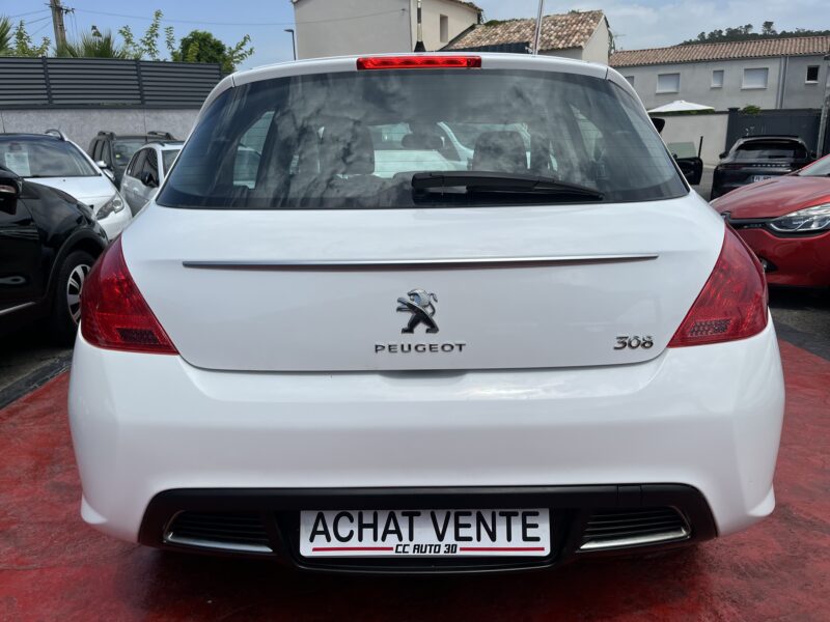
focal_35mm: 26
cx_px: 415
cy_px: 311
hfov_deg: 67.3
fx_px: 623
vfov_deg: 53.1
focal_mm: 5.1
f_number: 1.6
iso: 50
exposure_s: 1/5556
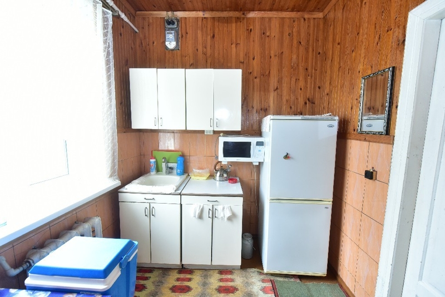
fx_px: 173
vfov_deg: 81.3
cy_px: 148
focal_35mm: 14
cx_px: 222
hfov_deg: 104.2
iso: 2000
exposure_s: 1/125
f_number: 4.5
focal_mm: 14
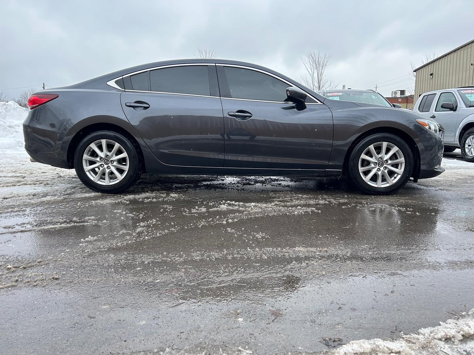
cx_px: 237
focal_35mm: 26
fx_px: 356
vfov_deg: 53.1
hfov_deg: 67.3
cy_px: 178
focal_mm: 5.7
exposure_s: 1/965
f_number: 1.5
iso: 50
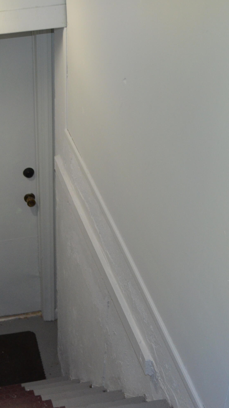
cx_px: -35
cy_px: 204
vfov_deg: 33.8
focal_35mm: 62
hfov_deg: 18.5
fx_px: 669
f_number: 4.2
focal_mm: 26
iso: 1000
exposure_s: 1/60
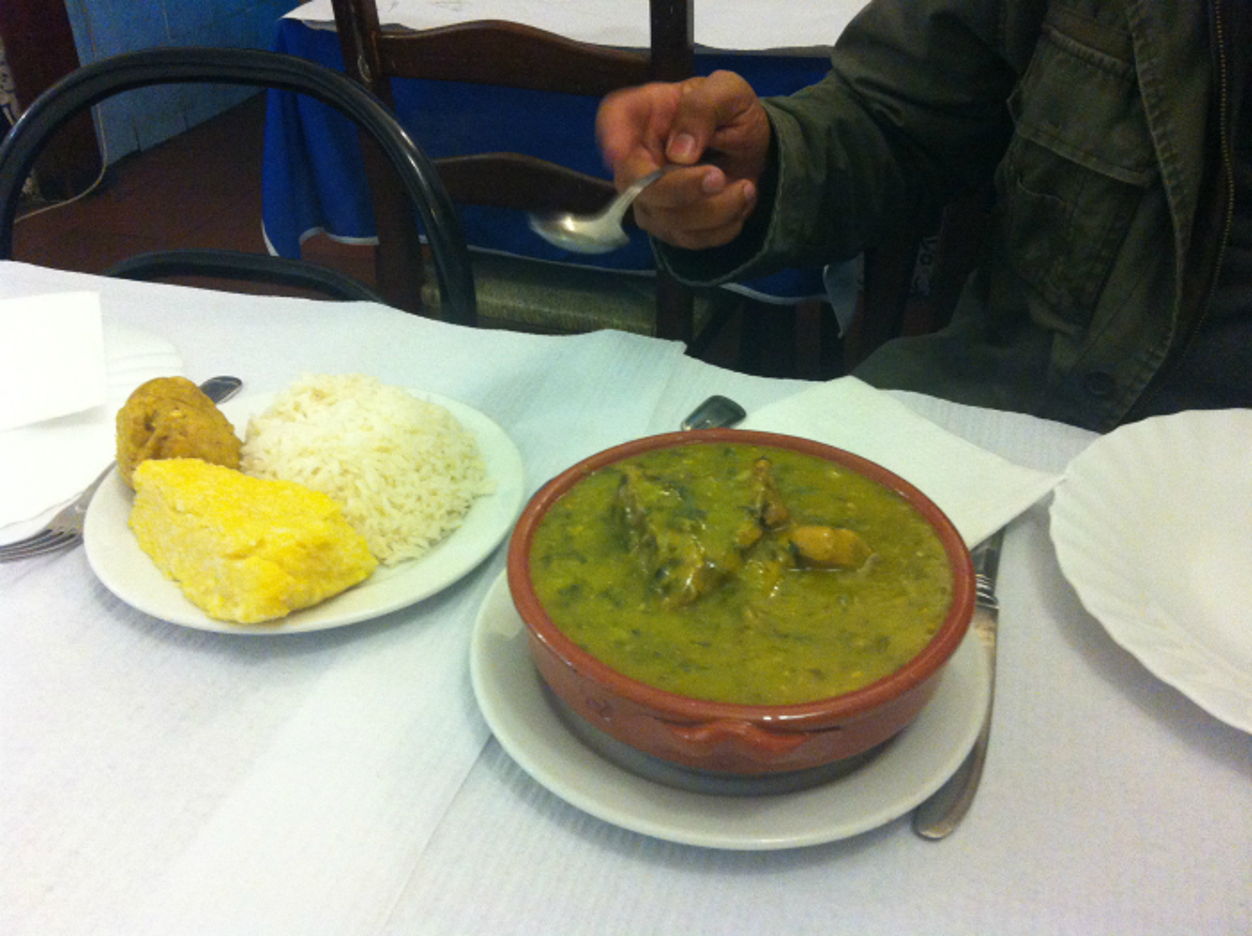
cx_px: 626
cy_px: 468
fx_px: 1264
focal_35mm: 35
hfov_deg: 52.7
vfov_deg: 40.6
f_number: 2.8
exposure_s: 1/15
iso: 320
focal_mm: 3.85
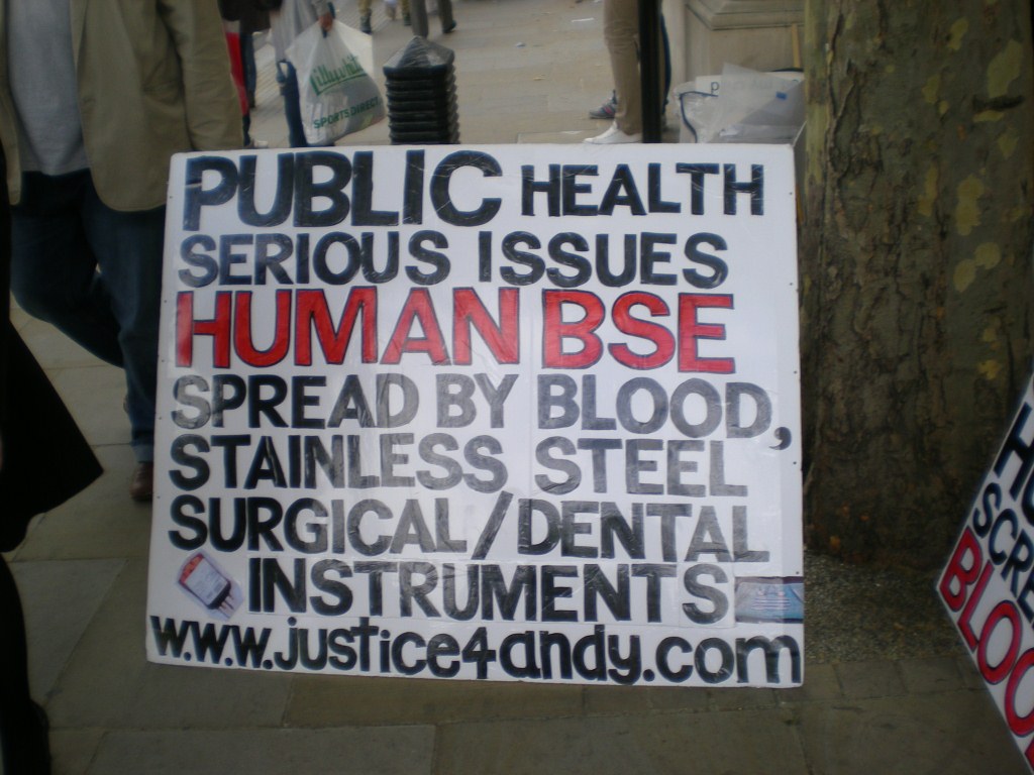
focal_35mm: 38
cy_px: 388
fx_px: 1135
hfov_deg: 49.0
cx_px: 517
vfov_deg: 37.7
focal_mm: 6.3
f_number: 3.1
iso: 50
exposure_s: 1/200
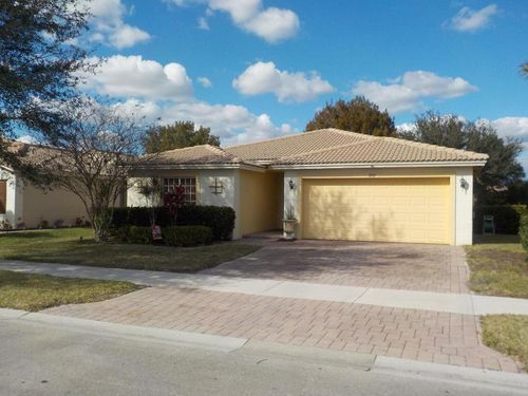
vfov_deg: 46.8
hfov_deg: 60.0
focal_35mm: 30
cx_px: 264
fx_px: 458
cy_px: 198
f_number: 6.6
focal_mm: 4.1
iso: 125
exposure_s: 1/500
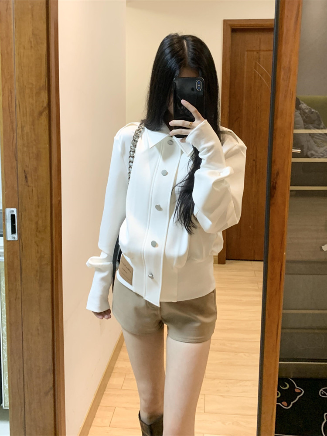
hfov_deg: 53.1
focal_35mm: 26
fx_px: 327
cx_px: 164
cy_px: 218
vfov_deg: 67.3
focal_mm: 4.25
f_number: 1.8
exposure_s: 1/50
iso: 200
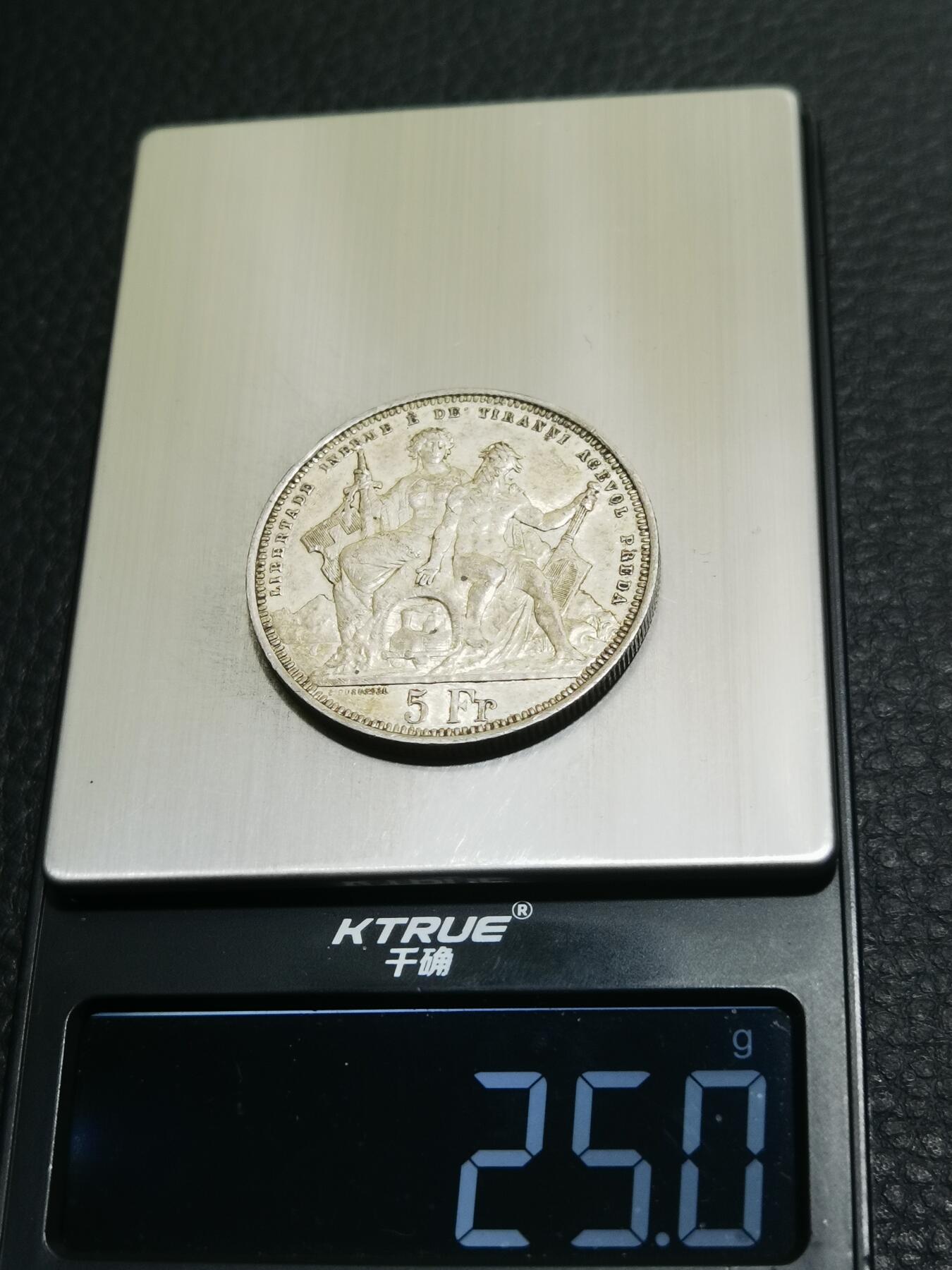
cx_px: 476
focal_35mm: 56
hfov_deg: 26.1
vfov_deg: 34.3
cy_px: 635
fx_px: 2053
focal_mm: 6.67
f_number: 1.9
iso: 80
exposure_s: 1/100
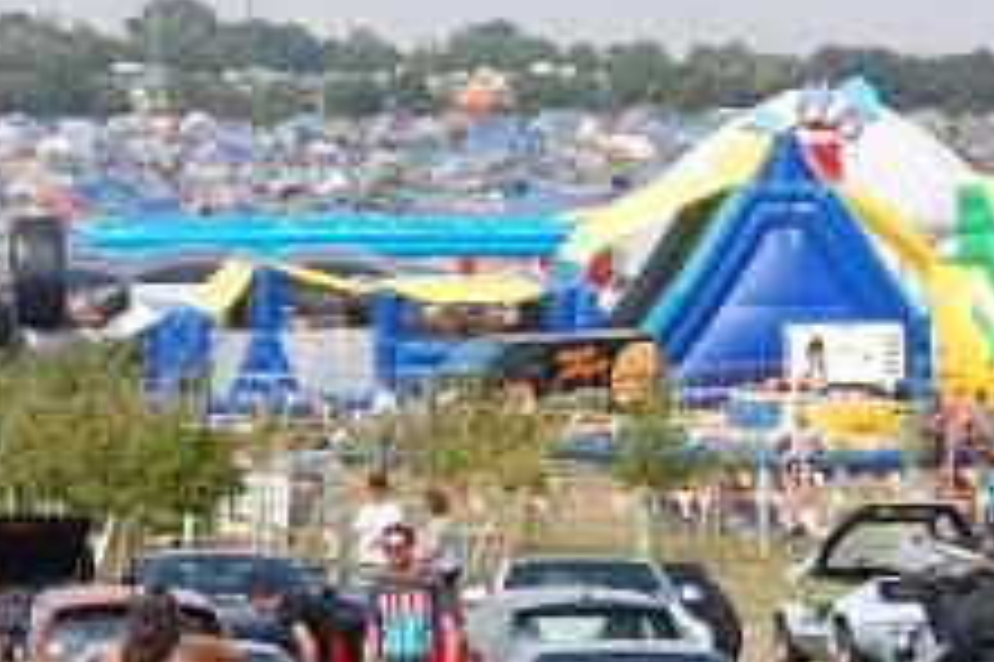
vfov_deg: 6.2
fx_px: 6125
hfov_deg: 9.2
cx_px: 108
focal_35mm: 222
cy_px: 543
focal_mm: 32
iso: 200
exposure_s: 1/400
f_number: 10
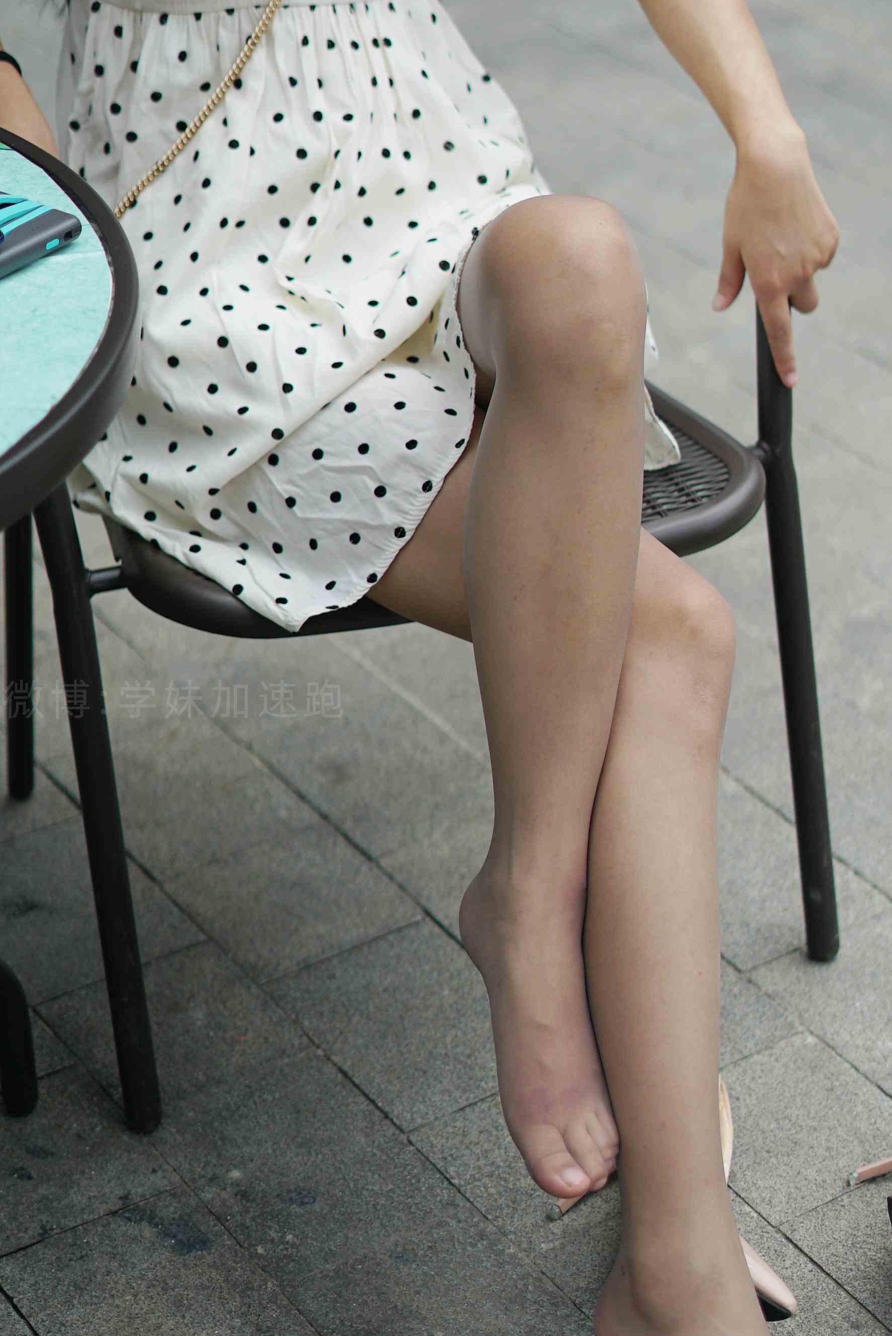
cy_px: 571
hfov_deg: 17.1
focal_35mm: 80
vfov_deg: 25.3
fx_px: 2969
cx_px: 568
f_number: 2
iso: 200
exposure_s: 1/6400
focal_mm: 50
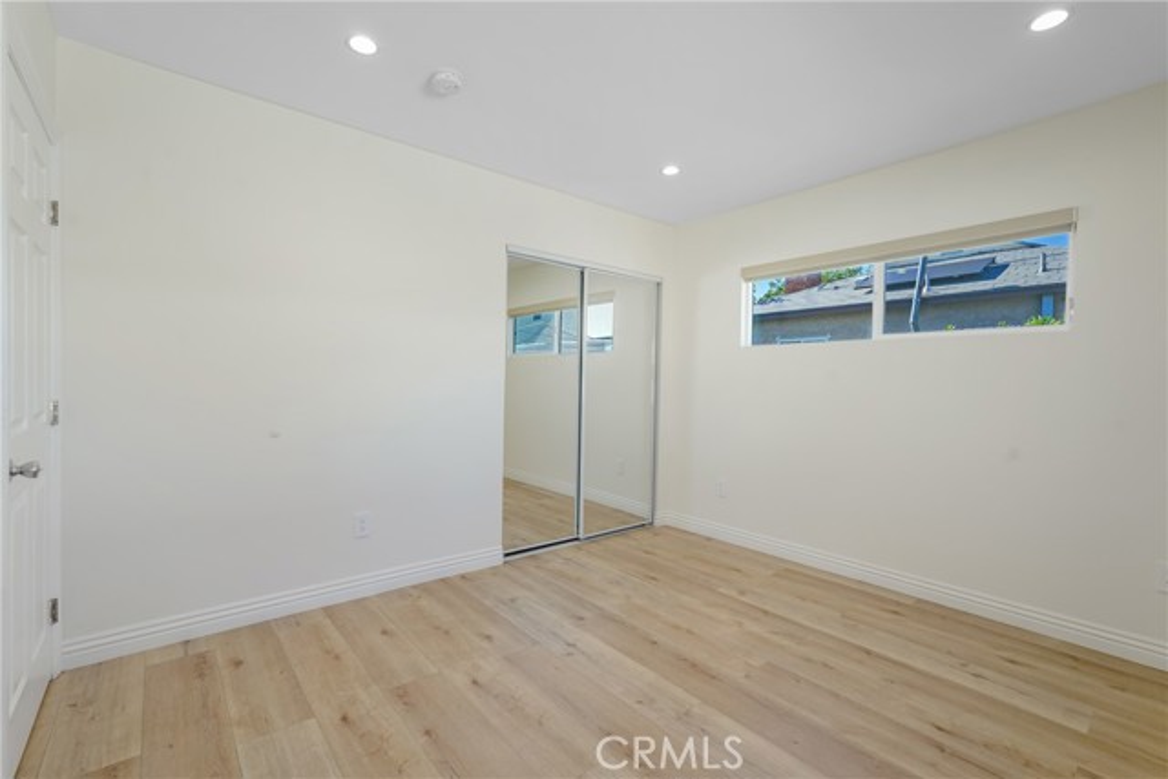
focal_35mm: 16
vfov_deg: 73.8
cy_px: 390
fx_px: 519
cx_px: 584
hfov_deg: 96.7
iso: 200
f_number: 8
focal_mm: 16
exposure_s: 1/13
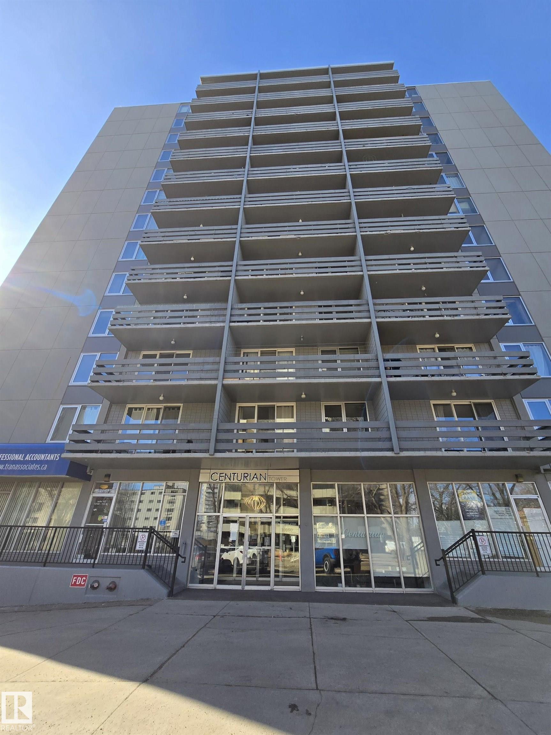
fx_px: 276
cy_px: 368
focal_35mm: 13
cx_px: 276
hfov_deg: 89.9
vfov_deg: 106.2
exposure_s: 1/2000
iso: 100
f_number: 2.2
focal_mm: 2.2
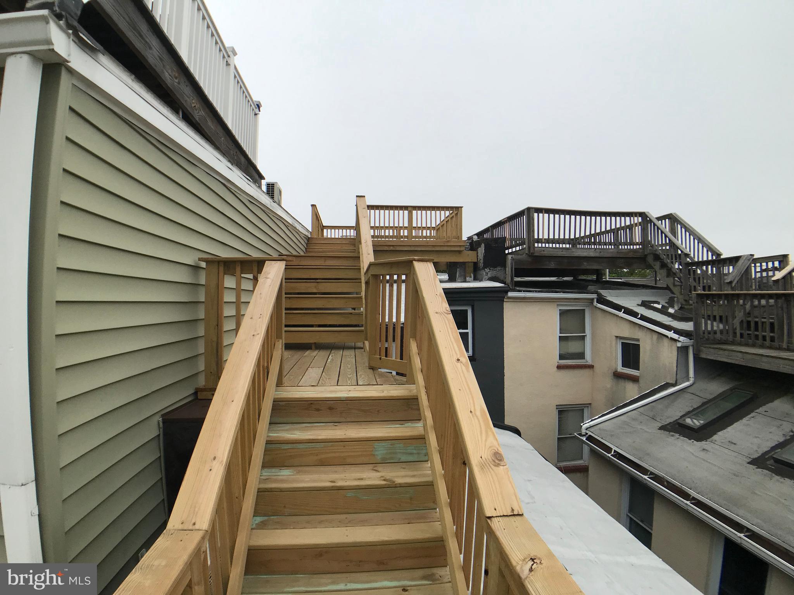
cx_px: 397
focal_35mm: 28
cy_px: 298
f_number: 1.8
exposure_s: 1/1953
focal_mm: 3.99
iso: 20
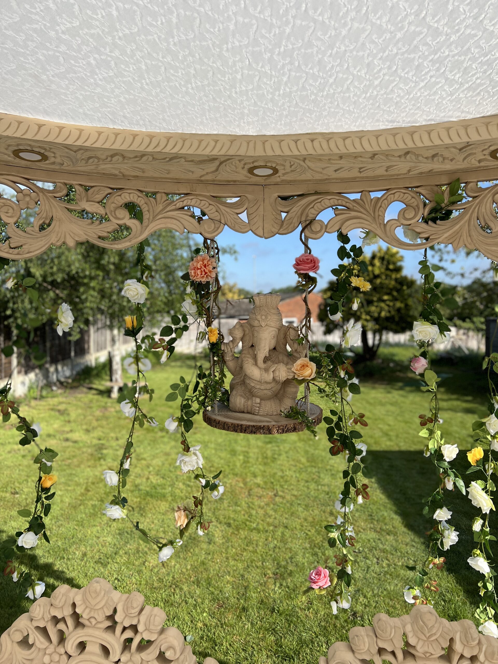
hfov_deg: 53.1
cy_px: 332
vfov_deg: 67.3
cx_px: 249
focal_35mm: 26
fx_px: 499
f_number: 1.5
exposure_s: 1/2994
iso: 50
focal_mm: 5.7
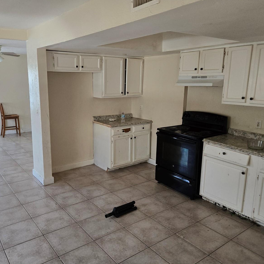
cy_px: 134
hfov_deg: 56.9
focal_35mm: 28
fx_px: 242
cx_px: 108
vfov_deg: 57.3
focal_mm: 5.4
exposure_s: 1/120
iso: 250
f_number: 1.8
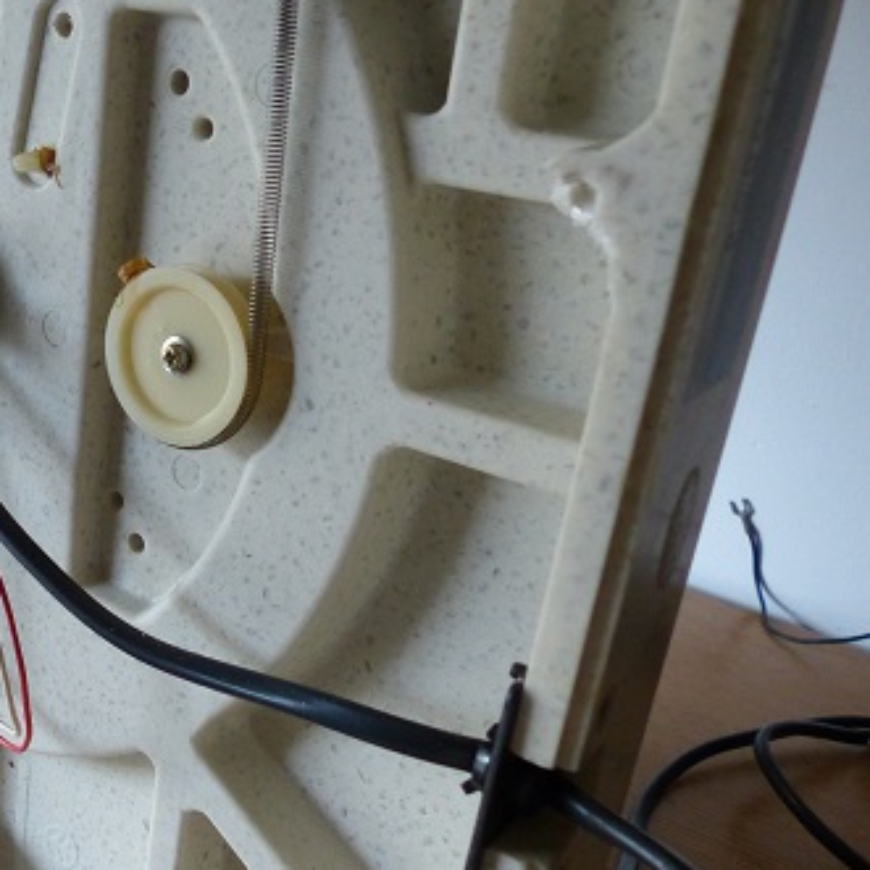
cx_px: 95
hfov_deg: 39.0
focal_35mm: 40
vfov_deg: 41.9
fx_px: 1137
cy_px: 431
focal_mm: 4.5
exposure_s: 1/60
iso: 320
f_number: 2.8
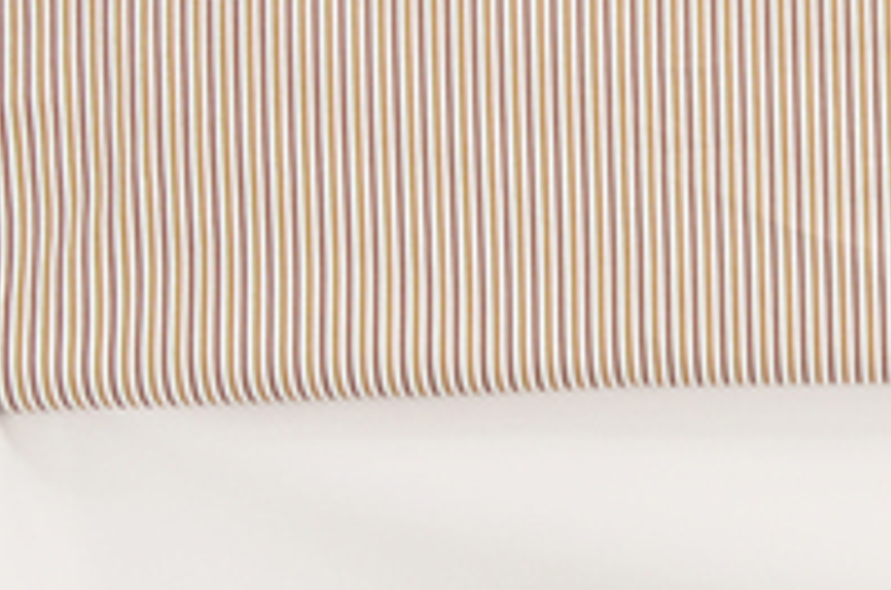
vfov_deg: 14.9
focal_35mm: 91
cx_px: 954
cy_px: 135
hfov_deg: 21.4
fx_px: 2247
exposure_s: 1/10
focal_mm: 24
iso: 400
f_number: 10
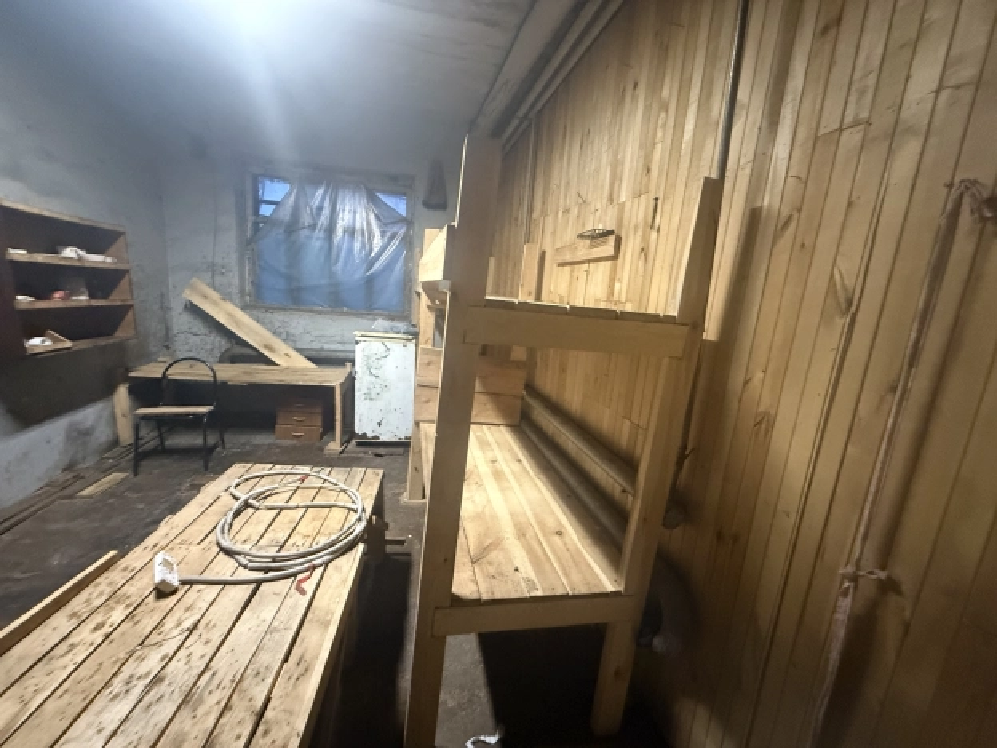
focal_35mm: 14
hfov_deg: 102.1
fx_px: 403
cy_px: 374
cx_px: 498
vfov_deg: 85.7
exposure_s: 1/50
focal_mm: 2.22
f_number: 2.2
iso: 1000
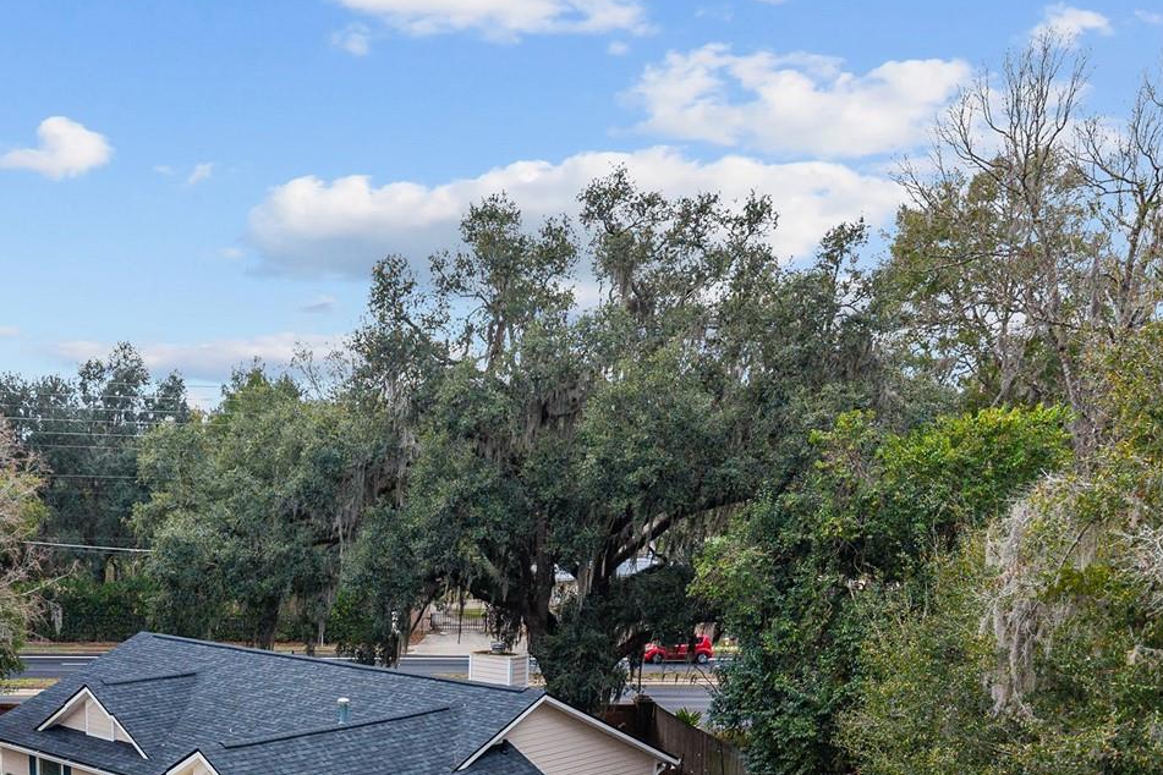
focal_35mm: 42
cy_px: 703
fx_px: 1357
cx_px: 313
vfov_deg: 30.4
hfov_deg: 45.1
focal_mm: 8.67
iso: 420
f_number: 1.8
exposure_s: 1/3000
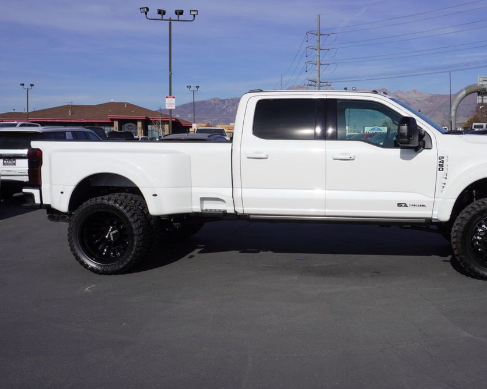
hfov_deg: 47.6
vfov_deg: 39.2
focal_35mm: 38
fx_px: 548
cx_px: 296
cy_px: 196
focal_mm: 22
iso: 100
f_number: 10
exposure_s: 1/400
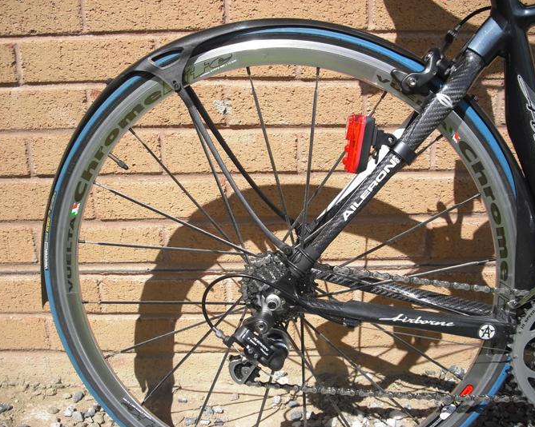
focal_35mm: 40
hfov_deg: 45.8
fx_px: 633
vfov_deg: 37.3
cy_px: 214
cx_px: 268
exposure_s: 1/200
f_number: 5.6
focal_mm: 6.2
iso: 64
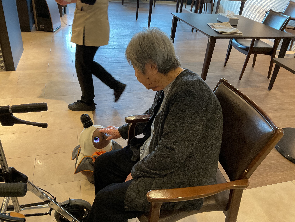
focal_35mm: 29
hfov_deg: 61.7
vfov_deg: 48.2
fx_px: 247
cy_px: 111
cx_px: 148
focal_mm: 3
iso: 80
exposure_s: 1/50
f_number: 1.8
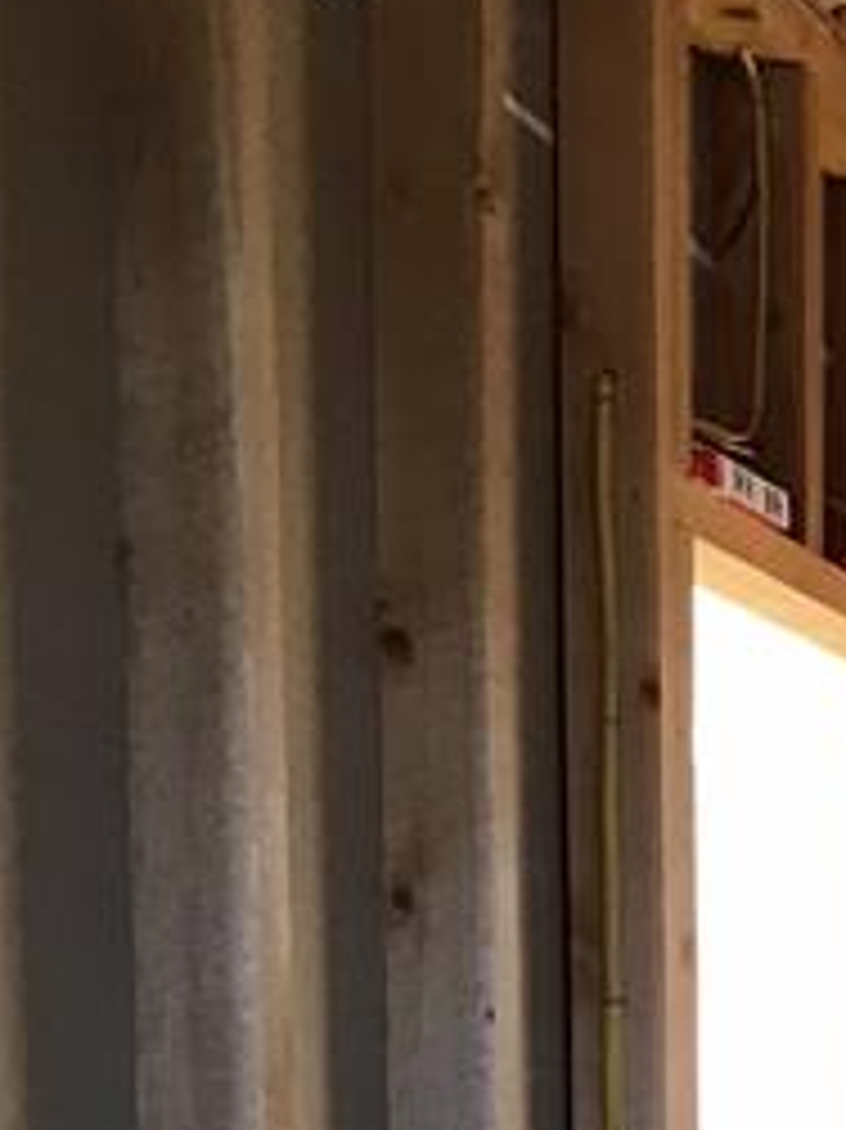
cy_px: 1450
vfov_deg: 19.2
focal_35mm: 95
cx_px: 1251
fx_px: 3098
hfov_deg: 14.5
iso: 100
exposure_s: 1/30
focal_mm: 3.3
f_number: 2.4
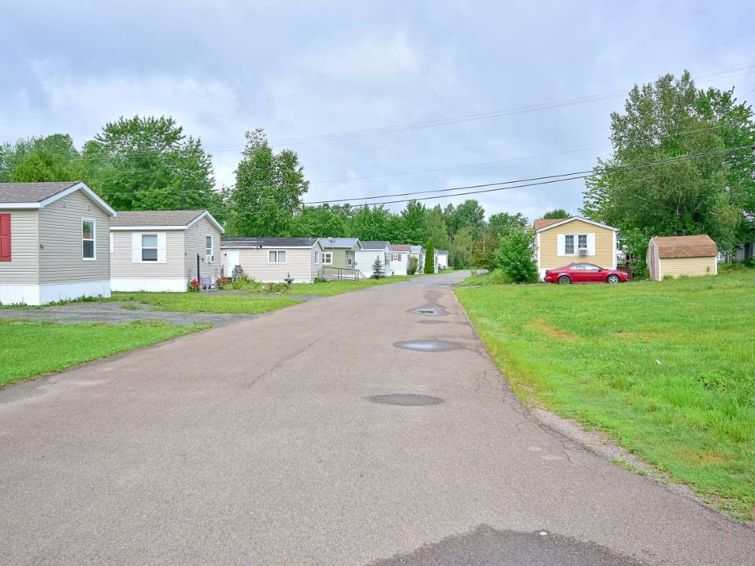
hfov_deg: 55.3
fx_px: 720
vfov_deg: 43.0
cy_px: 283
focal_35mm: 33
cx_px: 363
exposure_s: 1/500
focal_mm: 20
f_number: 7.1
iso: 320
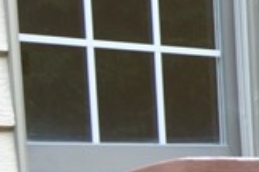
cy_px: 346
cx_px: 756
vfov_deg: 7.3
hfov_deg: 9.3
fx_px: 1292
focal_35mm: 180
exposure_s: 1/80
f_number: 7.1
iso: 500
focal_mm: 18
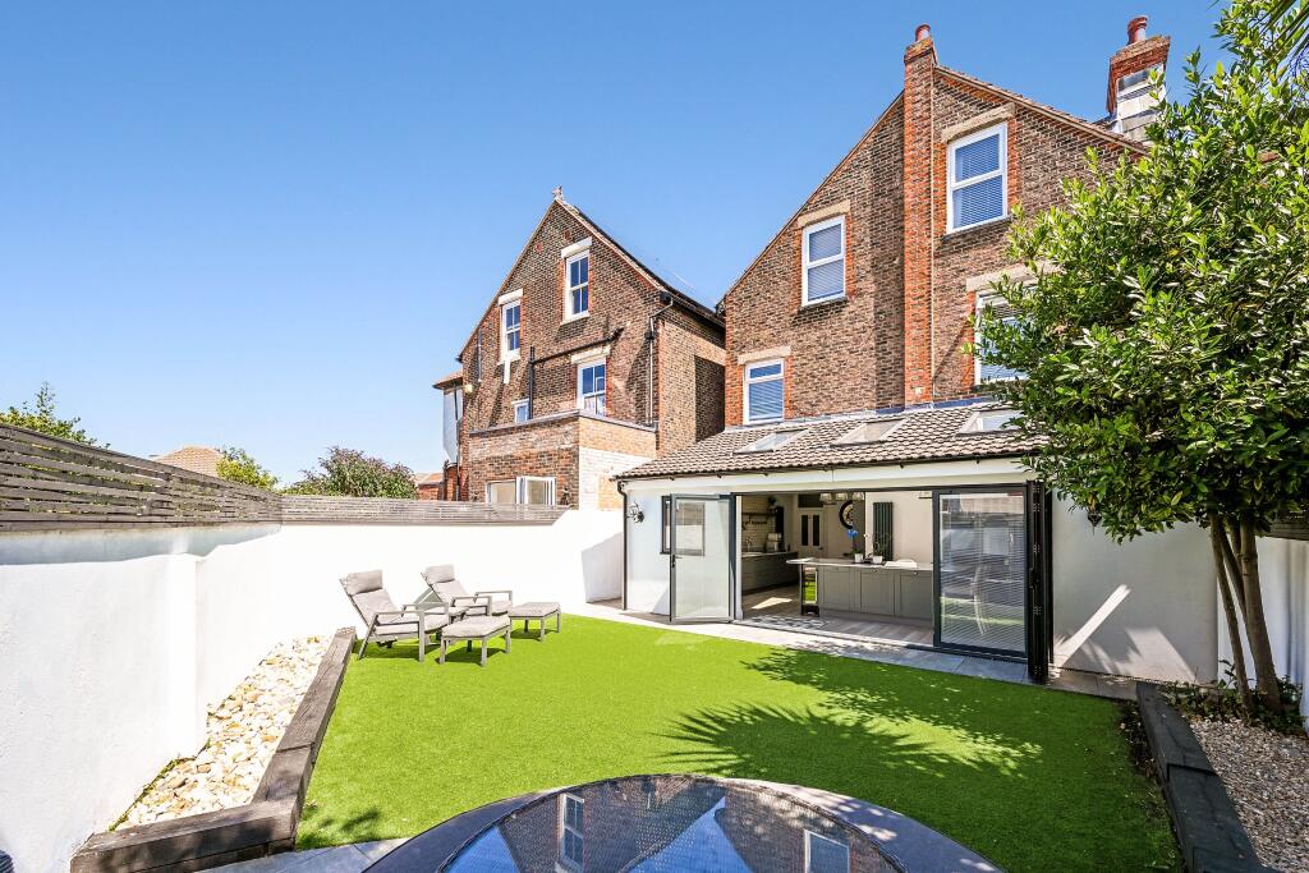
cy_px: 436
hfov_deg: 104.2
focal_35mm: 14
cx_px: 654
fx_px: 509
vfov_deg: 81.2
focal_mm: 14
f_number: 10
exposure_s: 1/80
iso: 100
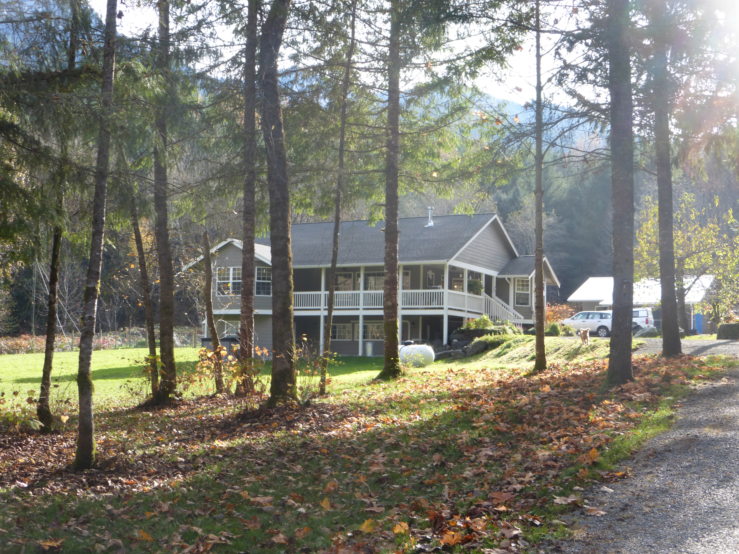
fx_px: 1089
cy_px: 277
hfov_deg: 37.5
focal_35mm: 51
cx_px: 370
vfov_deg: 28.6
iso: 100
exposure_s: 1/125
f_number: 4.4
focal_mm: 9
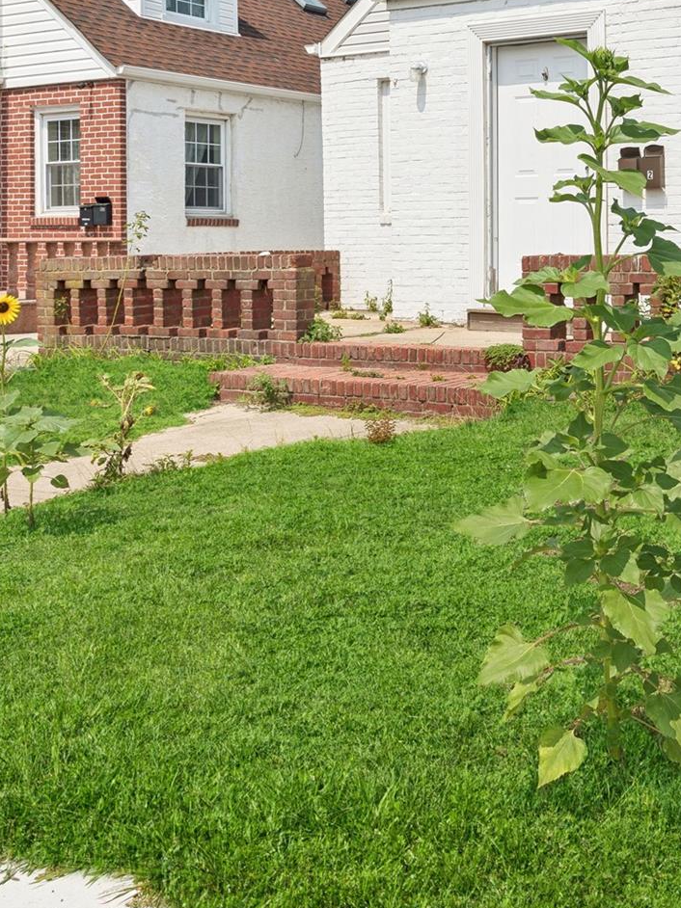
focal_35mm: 46
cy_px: 262
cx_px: 507
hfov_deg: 31.0
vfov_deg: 40.4
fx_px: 1207
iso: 100
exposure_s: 1/320
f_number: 11
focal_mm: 22
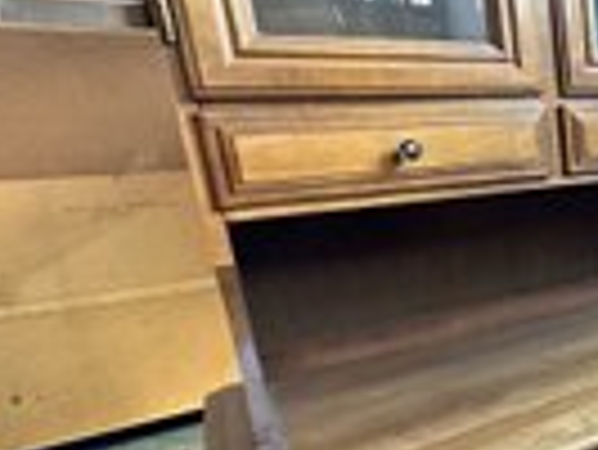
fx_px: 622
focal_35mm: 36
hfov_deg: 37.3
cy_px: 250
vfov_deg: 39.7
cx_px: 735
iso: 800
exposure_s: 1/60
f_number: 2.2
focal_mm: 2.22
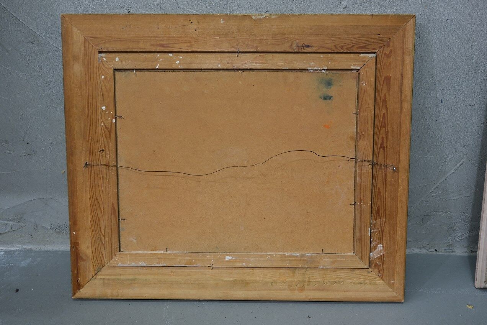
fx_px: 555
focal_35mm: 41
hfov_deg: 47.4
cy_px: 162
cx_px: 244
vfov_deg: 32.6
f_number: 4
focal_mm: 27.5
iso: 1000
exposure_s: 1/40
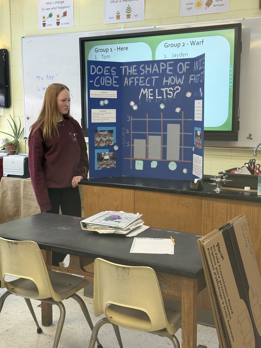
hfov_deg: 30.3
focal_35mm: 48
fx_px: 483
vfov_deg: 39.7
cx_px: 130
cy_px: 174
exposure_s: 1/120
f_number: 1.78
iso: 125
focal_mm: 6.76
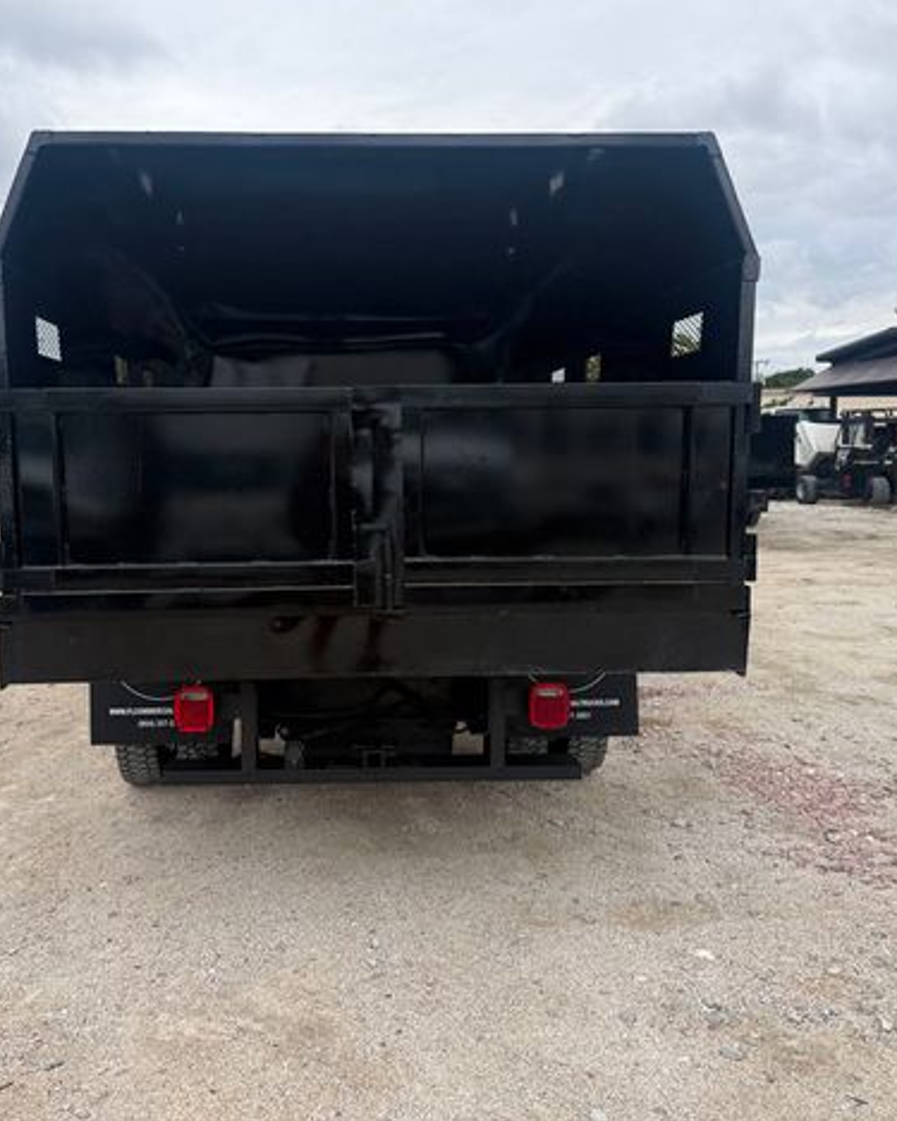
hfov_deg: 45.6
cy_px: 550
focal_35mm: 32
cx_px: 376
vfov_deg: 55.7
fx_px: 1062
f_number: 1.78
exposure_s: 1/689
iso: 80
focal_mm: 6.76
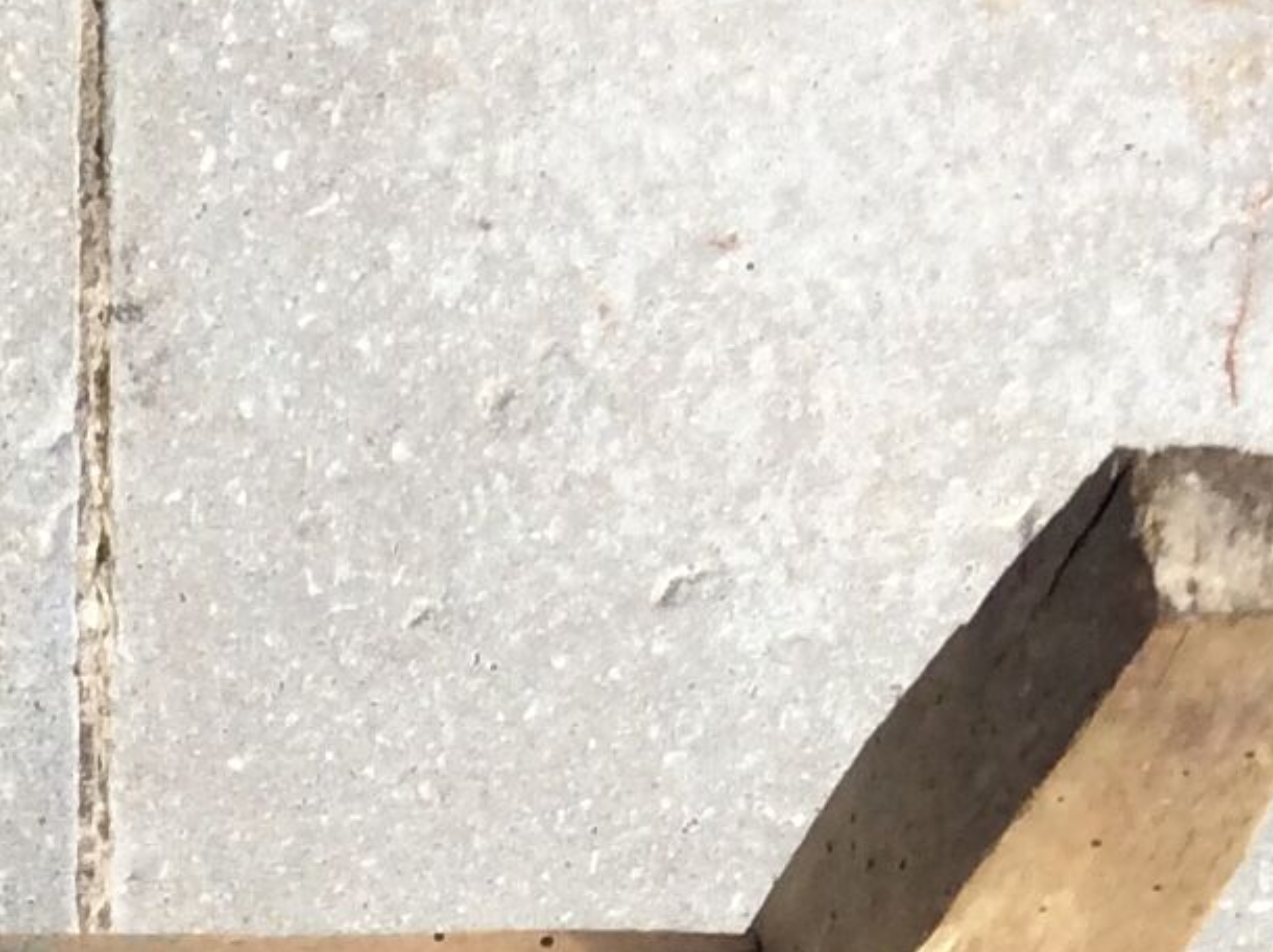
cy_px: 1829
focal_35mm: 136
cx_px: -234
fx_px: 4995
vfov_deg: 10.1
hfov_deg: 14.1
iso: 32
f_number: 2.4
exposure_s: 1/436
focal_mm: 3.3
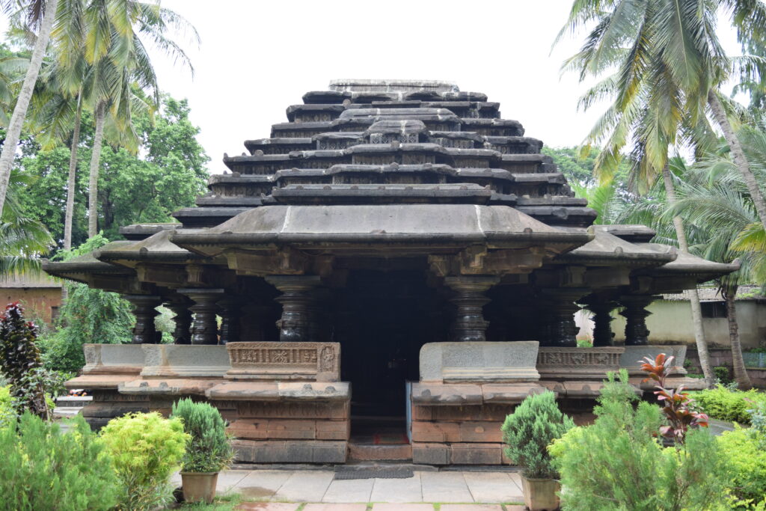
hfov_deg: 53.1
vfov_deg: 36.9
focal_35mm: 36
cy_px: 256
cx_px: 383
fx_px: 766
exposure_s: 1/320
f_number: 5
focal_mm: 24
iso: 400
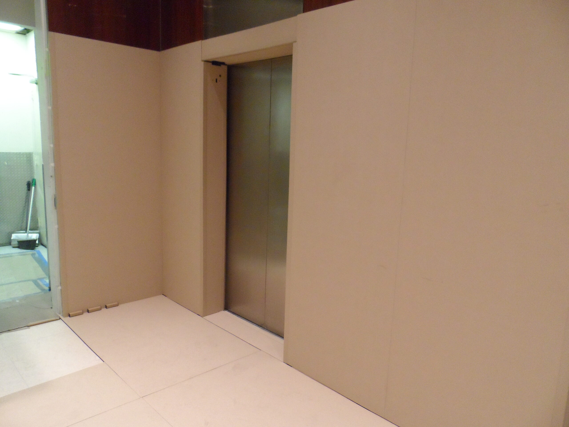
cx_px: 284
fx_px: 394
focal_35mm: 24
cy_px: 214
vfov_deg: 56.8
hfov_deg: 71.6
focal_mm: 4
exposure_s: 1/30
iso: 480
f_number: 3.2
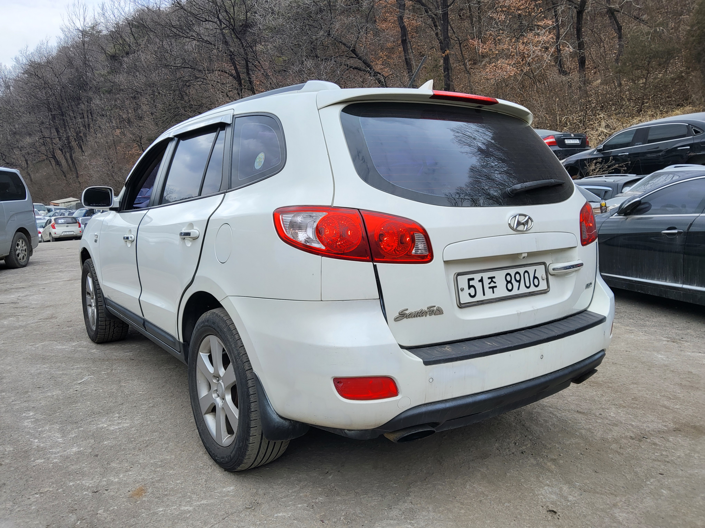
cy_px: 264
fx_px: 530
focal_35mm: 26
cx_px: 352
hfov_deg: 67.3
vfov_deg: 53.1
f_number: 1.8
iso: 12
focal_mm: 3.98
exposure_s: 1/380
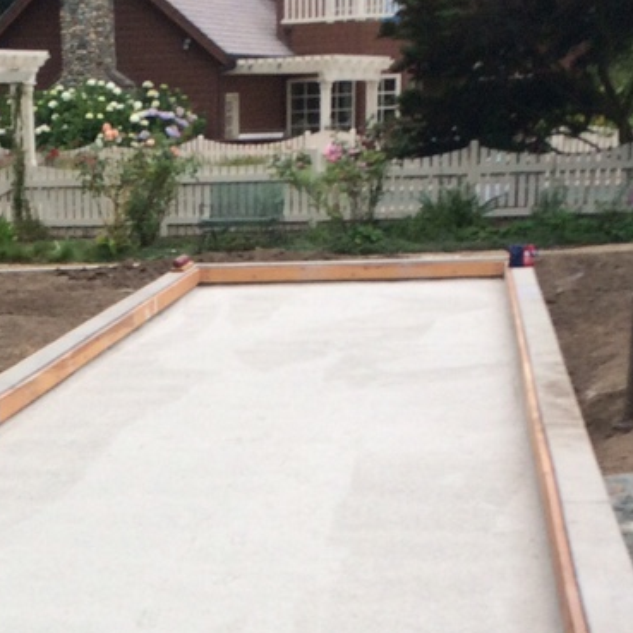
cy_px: 739
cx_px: 115
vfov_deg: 18.6
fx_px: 1841
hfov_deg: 19.3
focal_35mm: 89
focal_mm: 4.15
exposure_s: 1/120
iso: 50
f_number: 2.2
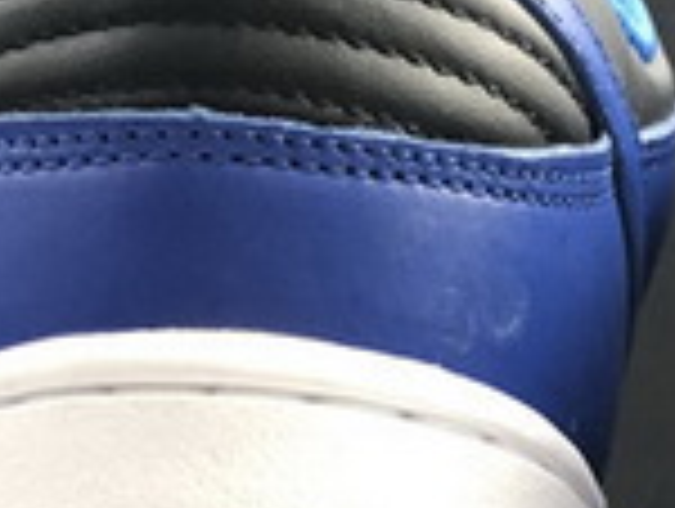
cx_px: 648
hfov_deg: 13.1
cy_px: 836
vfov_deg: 9.6
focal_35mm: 149
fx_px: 2910
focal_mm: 4
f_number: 1.8
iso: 40
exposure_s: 1/25
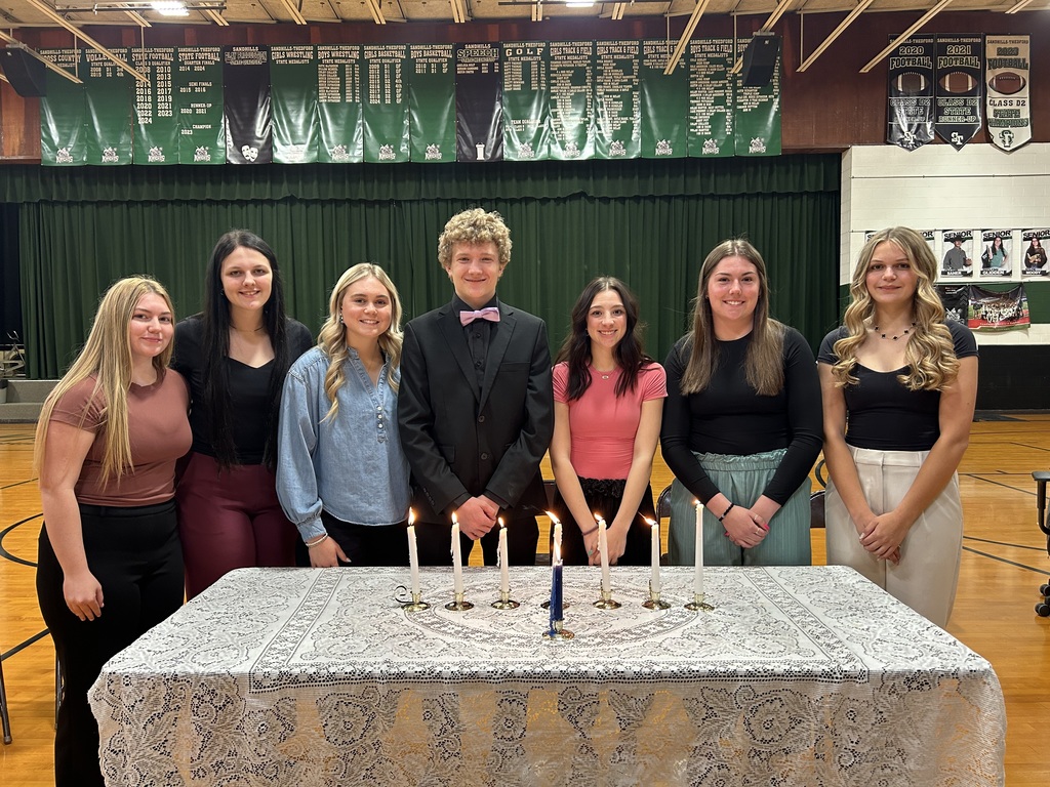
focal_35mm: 26
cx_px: 525
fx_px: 789
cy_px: 394
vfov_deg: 53.1
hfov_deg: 67.3
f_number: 1.5
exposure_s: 1/60
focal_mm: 5.7
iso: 200
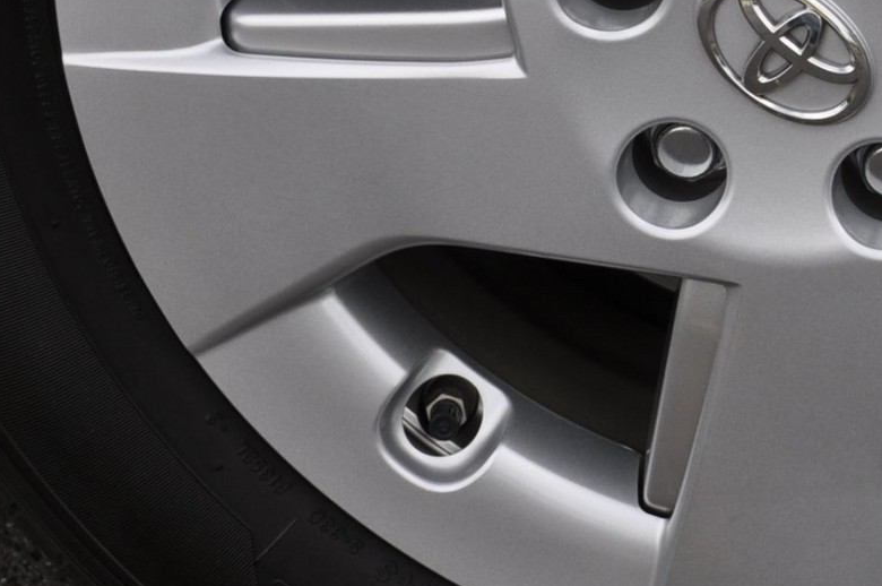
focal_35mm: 125
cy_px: -124
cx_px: 1003
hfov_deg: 15.9
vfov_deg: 10.7
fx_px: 3059
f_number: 8
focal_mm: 26
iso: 200
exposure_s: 1/80
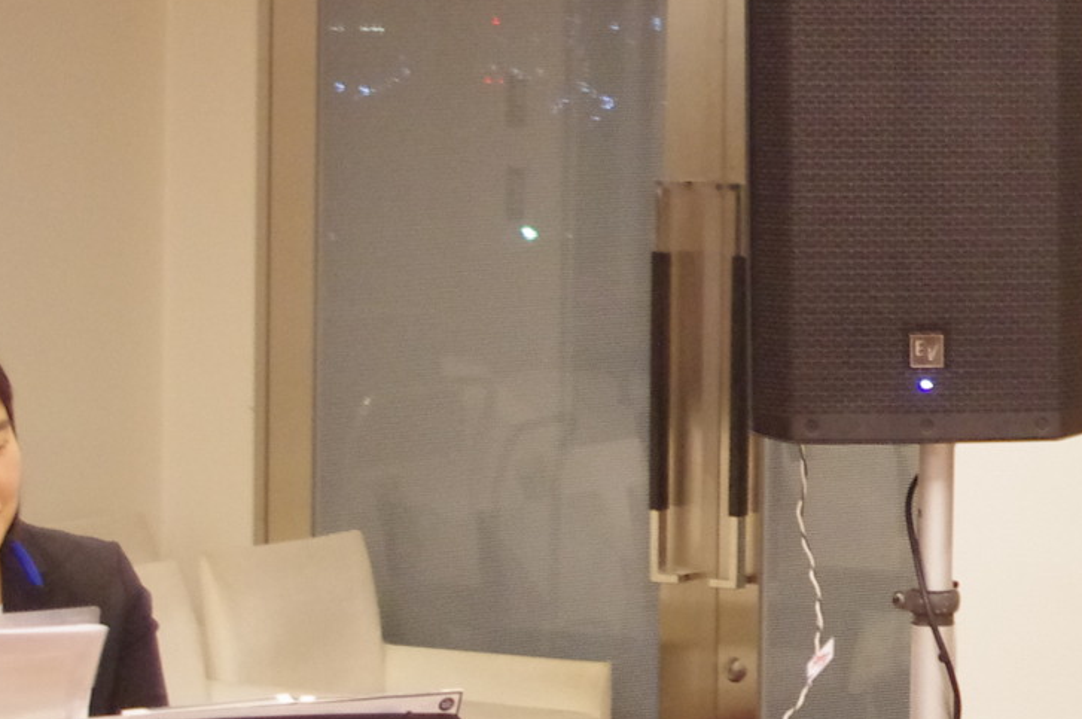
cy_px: 333
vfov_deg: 9.9
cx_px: 1346
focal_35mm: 138
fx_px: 4143
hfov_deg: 14.4
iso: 2000
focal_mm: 26.25
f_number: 4
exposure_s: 1/25
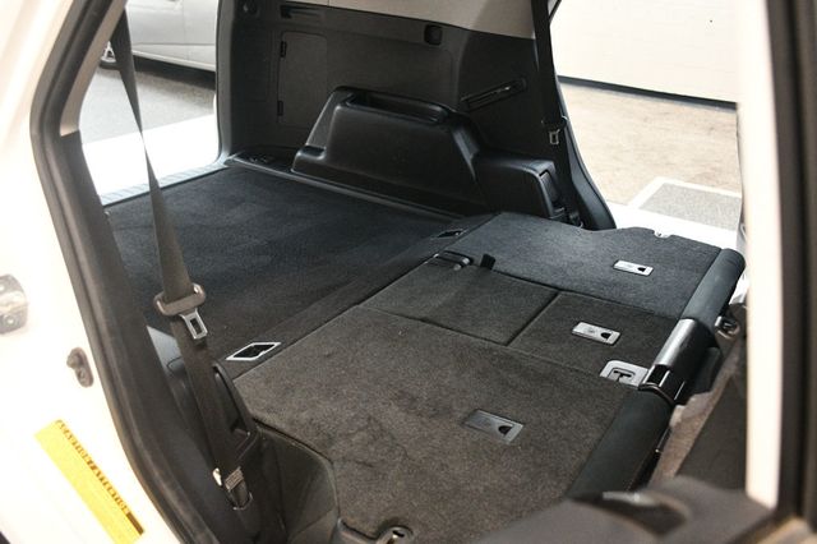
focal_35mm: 33
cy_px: 272
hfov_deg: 57.2
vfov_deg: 39.9
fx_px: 748
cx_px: 408
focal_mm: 22
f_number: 3.5
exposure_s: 1/60
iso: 4000
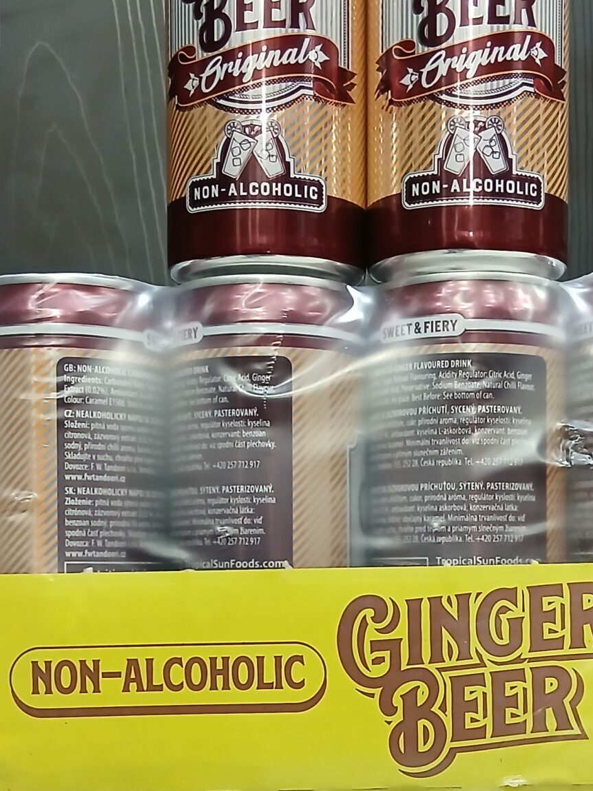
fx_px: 1325
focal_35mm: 58
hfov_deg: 25.2
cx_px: 363
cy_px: 573
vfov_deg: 32.7
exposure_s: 1/33.3
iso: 320
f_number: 1.8
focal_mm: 3.98
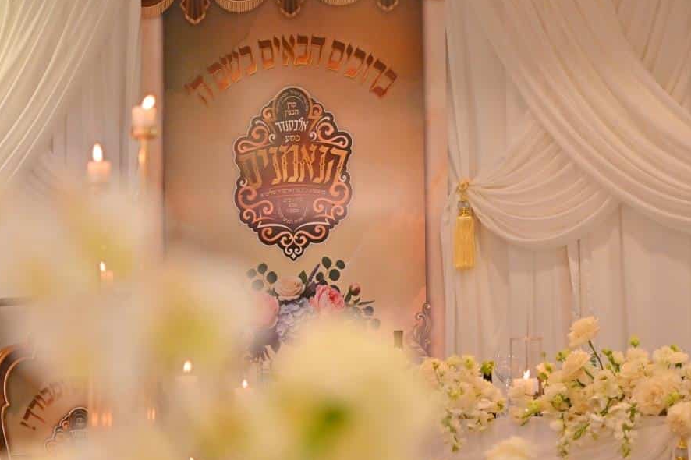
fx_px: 3991
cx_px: 331
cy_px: 249
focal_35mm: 208
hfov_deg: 9.9
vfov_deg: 6.6
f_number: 4
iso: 800
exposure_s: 1/200
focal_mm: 120
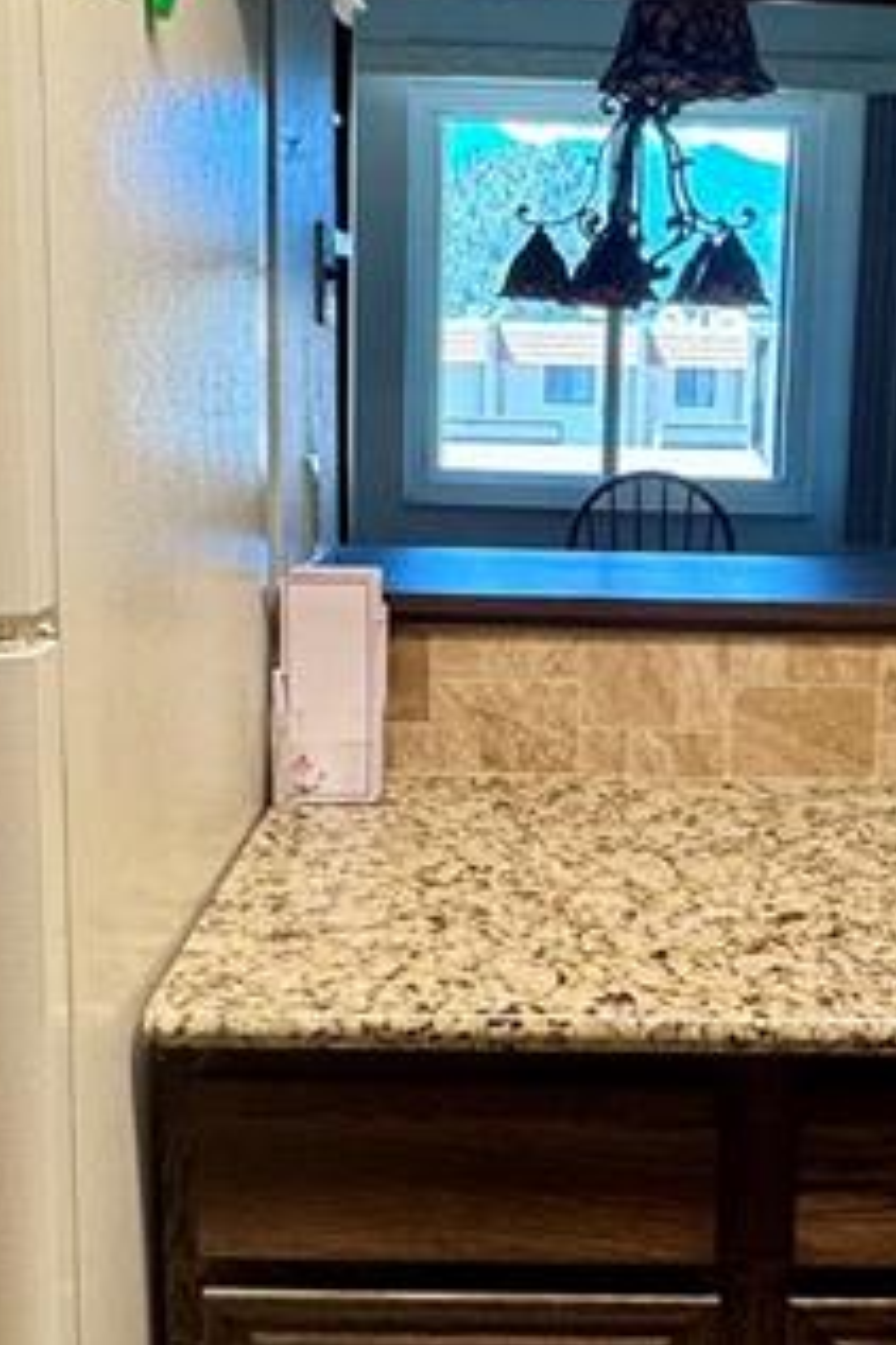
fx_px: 1756
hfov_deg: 28.4
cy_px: 685
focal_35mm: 47
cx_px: 611
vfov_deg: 41.9
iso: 200
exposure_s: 1/120
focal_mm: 2.22
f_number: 2.2
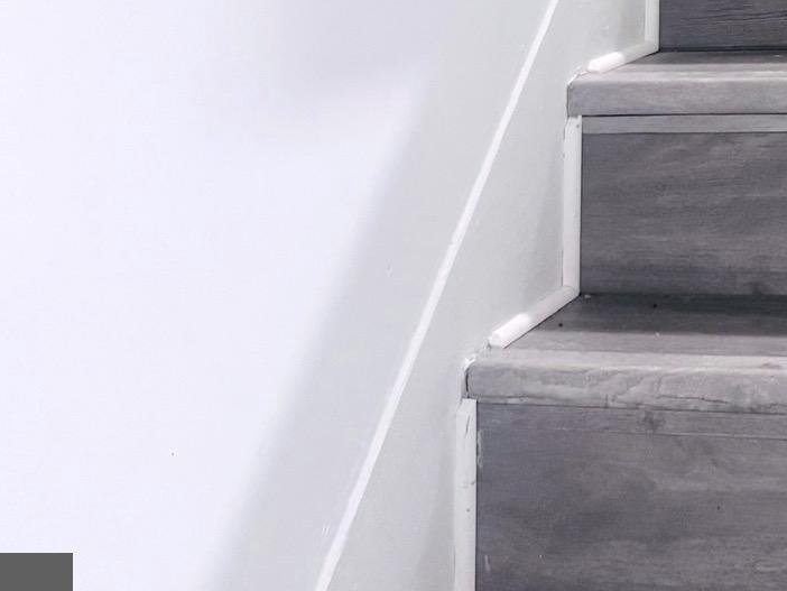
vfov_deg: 19.1
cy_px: -216
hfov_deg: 25.1
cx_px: 941
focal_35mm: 70
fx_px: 1592
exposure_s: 1/60
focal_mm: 6.76
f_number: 1.78
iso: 400
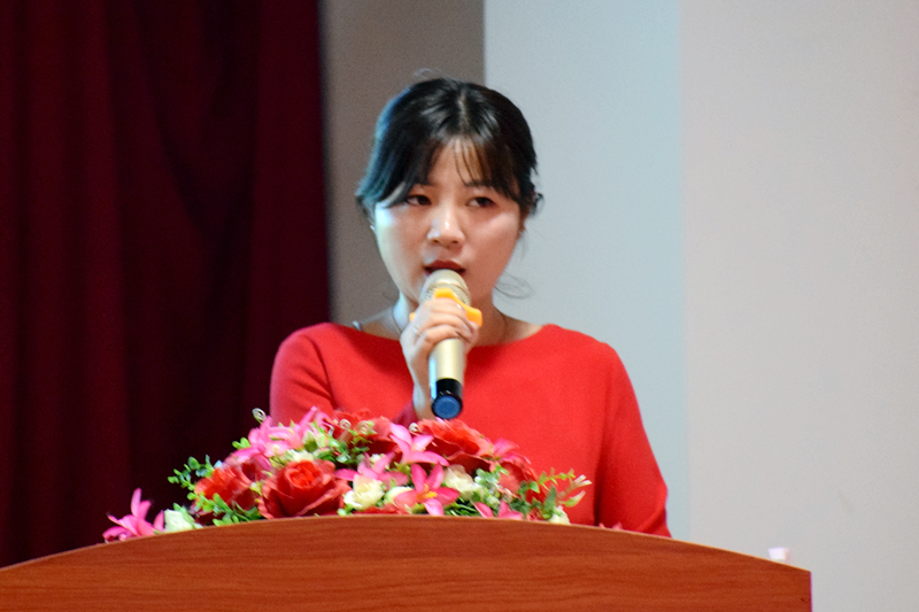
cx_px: 460
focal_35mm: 210
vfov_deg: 6.5
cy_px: 306
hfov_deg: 9.8
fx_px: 5359
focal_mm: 140
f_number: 5.6
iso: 3200
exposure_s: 1/60
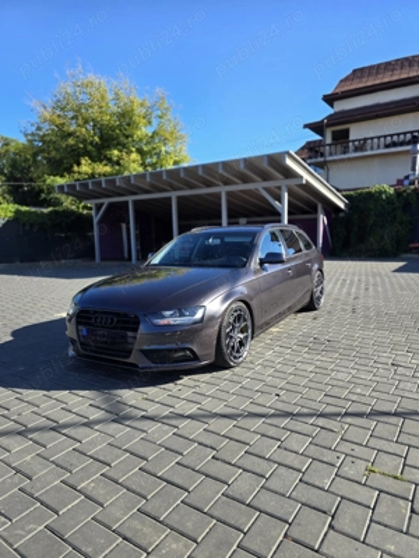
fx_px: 371
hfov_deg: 58.9
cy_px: 279
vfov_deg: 73.9
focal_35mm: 23
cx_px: 210
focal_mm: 6.3
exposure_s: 1/286
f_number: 1.7
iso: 12
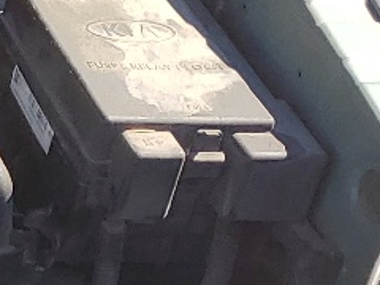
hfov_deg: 9.0
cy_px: 95
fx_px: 1899
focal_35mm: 173
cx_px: -795
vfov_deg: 8.6
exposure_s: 1/909
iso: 50
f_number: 1.5
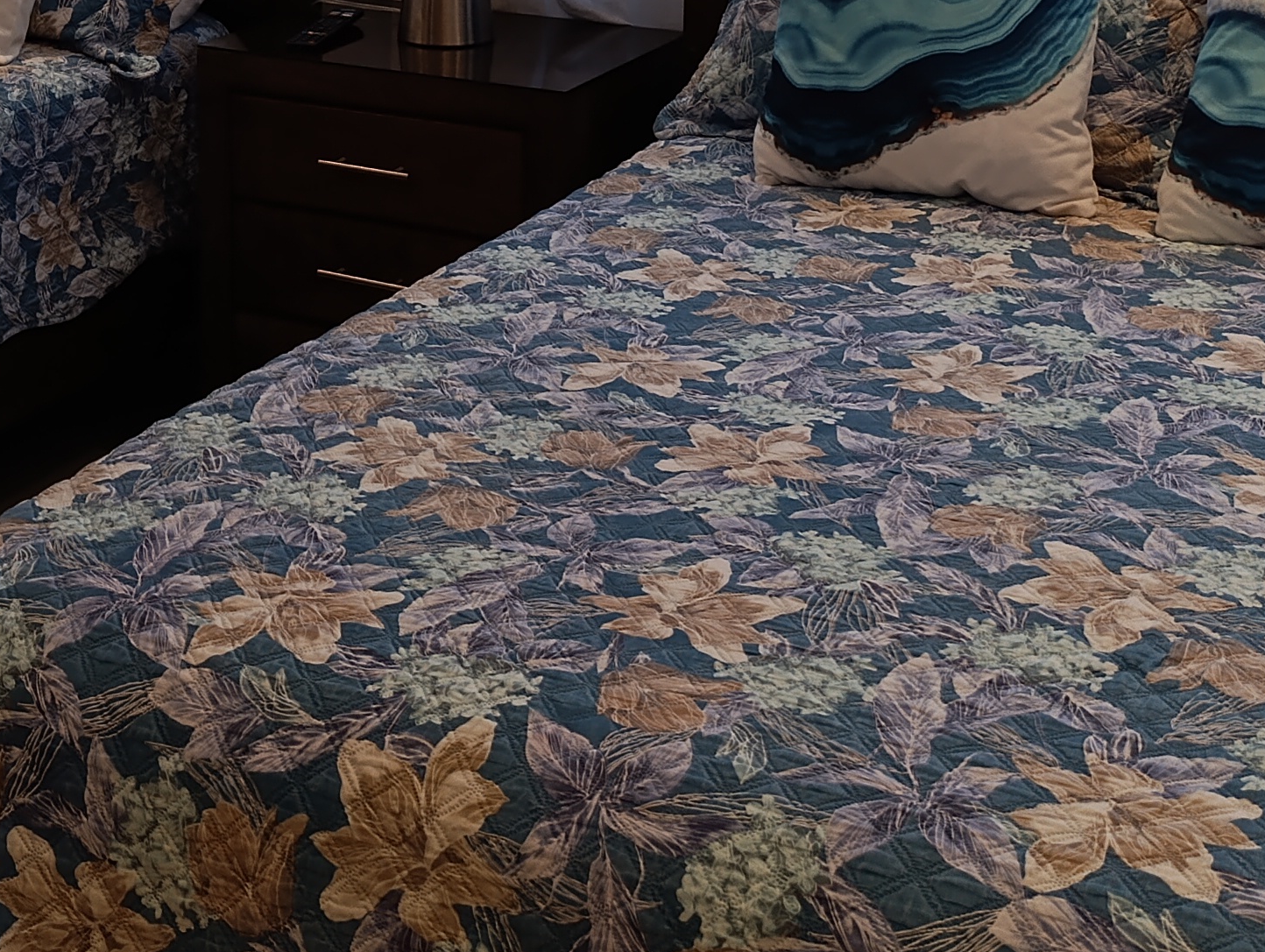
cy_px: -86
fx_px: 2379
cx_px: 223
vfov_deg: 21.5
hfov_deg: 29.0
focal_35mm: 65
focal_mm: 6.14
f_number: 1.6
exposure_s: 1/100
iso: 800
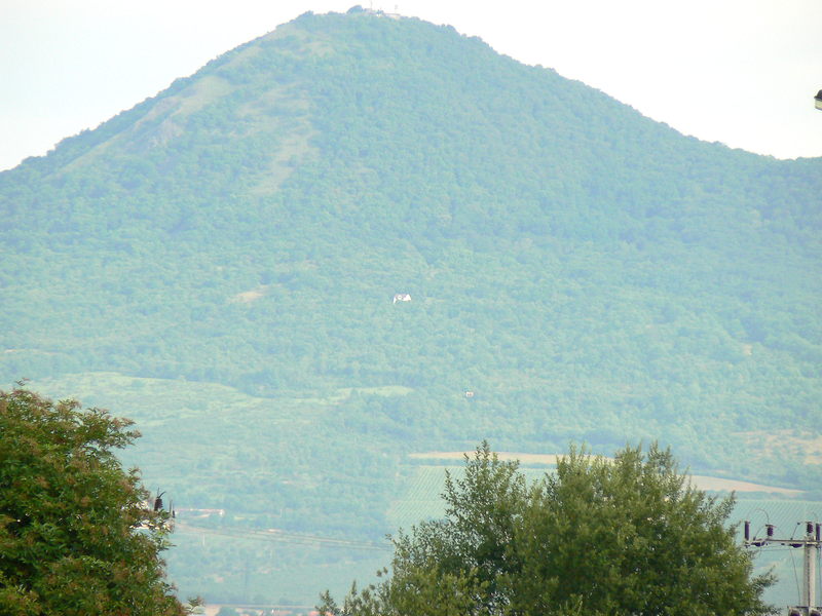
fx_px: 10258
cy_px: 308
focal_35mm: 432
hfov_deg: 4.6
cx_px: 411
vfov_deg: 3.4
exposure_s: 1/400
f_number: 3.6
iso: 100
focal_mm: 72
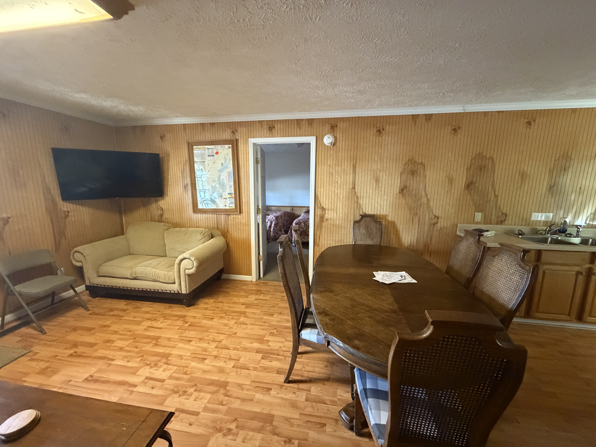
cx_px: 298
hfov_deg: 102.1
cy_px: 224
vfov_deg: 85.7
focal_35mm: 14
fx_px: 241
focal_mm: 2.22
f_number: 2.2
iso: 1250
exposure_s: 1/60
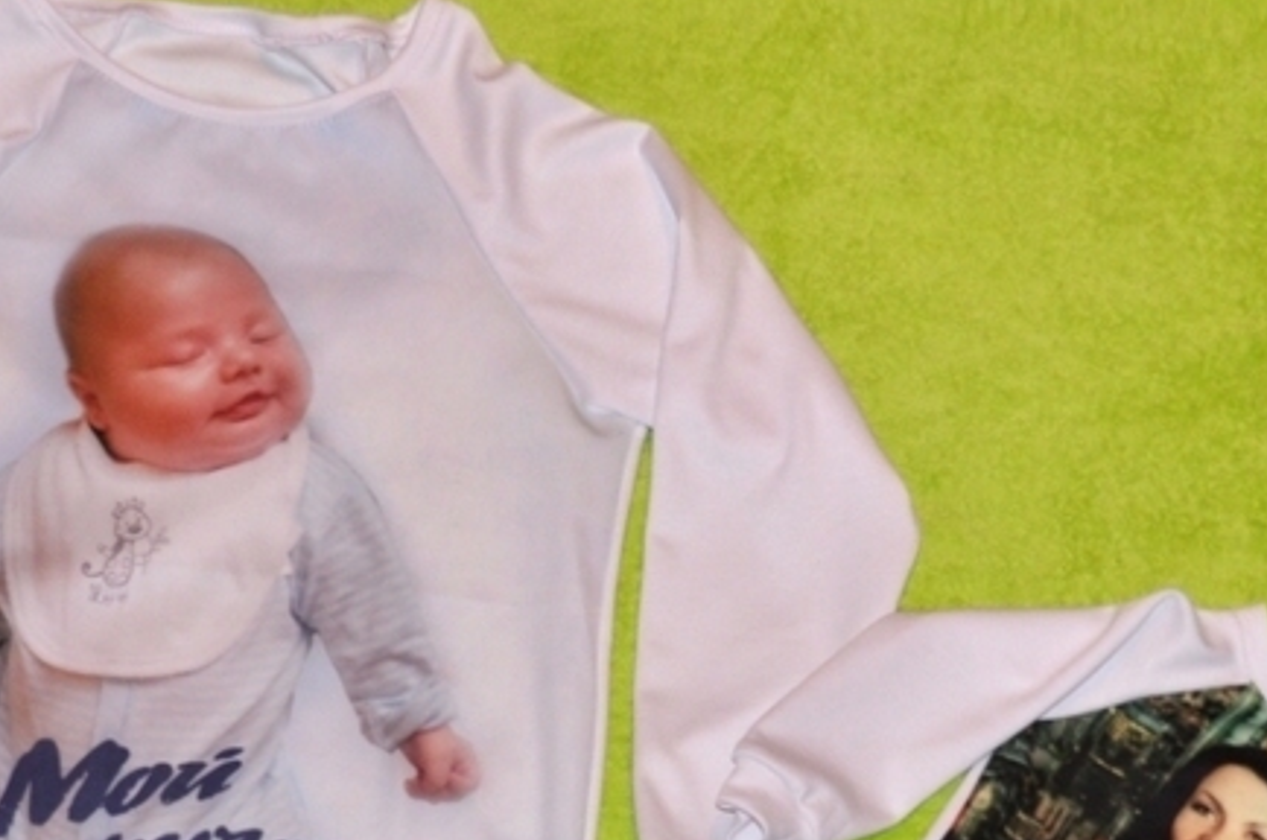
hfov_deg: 21.7
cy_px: 713
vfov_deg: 14.4
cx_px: 528
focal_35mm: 94
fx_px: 3303
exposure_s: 1/60
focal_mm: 34
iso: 800
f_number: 4.5
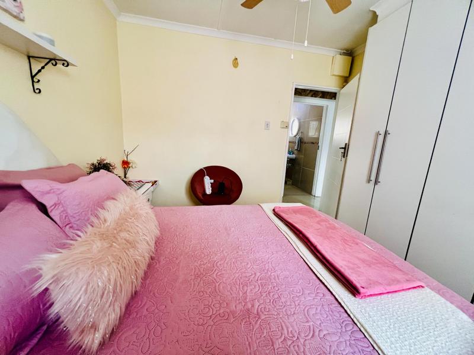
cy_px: 178
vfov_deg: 89.9
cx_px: 237
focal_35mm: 13
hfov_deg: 106.2
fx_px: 178
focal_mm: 1.57
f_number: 1.8
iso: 250
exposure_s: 1/60
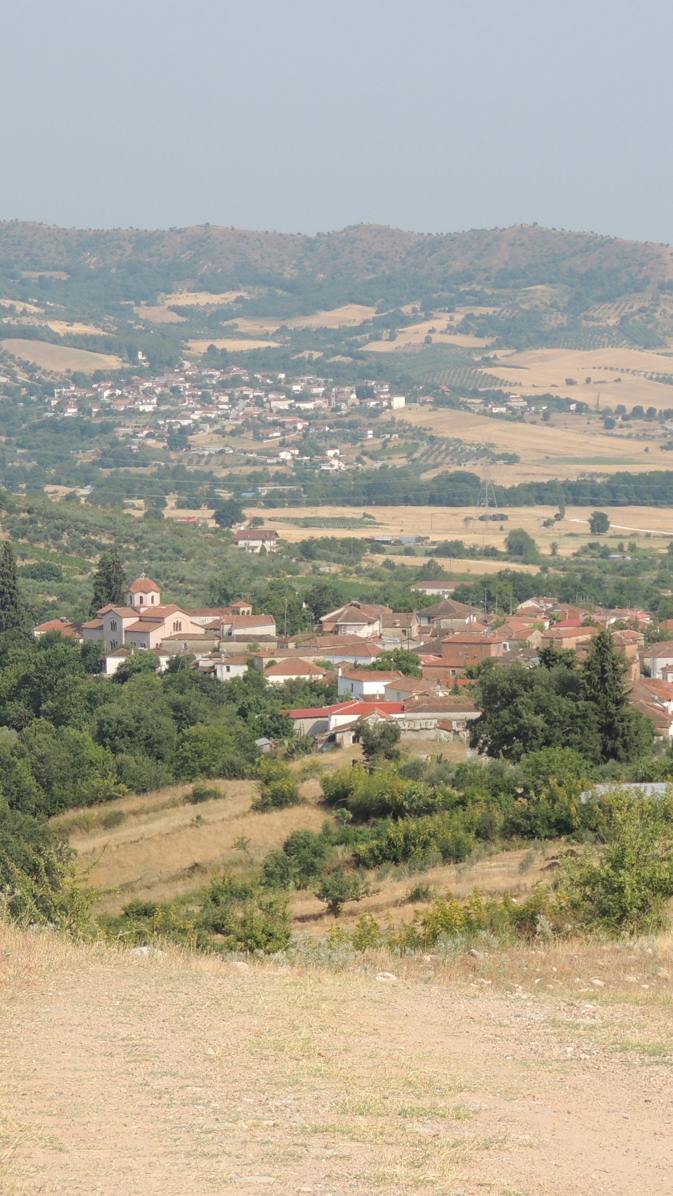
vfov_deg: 14.1
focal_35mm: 153
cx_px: 401
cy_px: 597
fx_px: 4855
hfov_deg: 7.9
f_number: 4.1
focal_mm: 17.8
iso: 100
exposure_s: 1/640
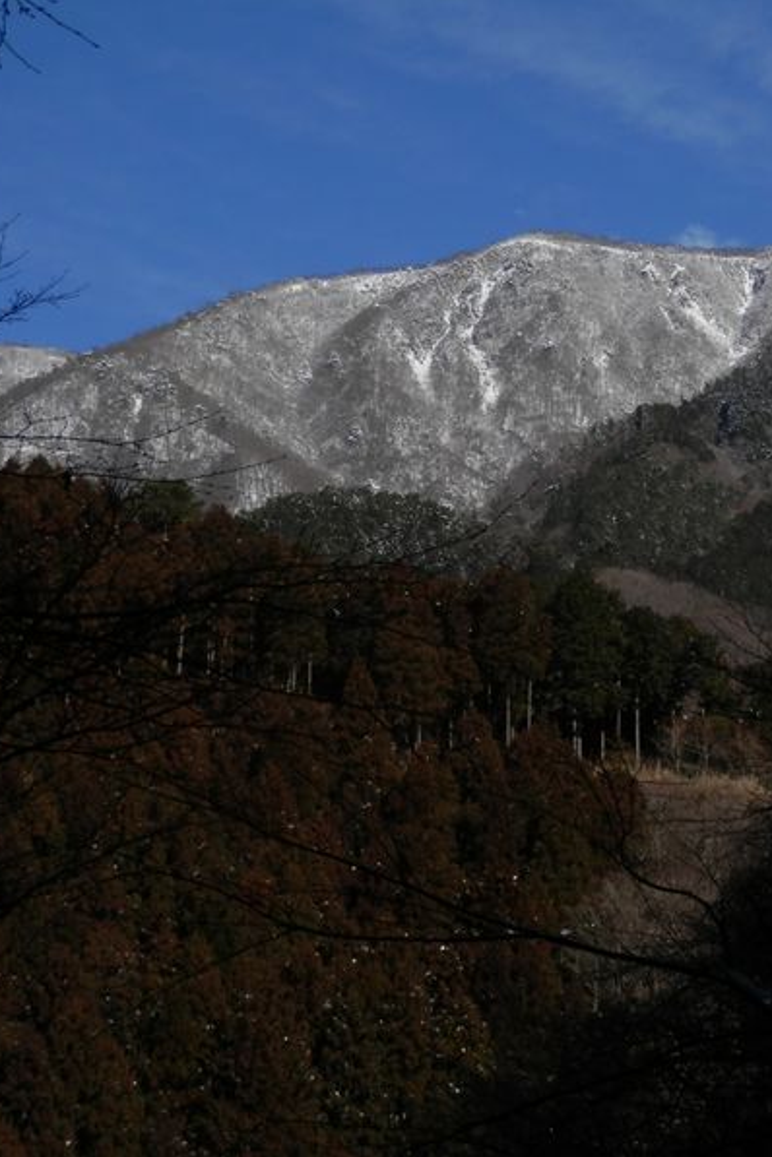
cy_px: 578
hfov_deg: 14.7
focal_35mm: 92
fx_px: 2959
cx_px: 716
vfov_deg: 22.1
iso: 80
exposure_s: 1/160
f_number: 12.4
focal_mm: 11.9
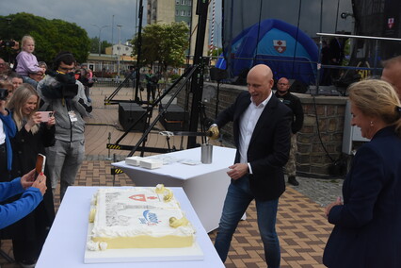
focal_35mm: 42
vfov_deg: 31.9
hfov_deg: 46.4
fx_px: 468
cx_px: 200
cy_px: 134
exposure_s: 1/2000
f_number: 4
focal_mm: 28
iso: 1000
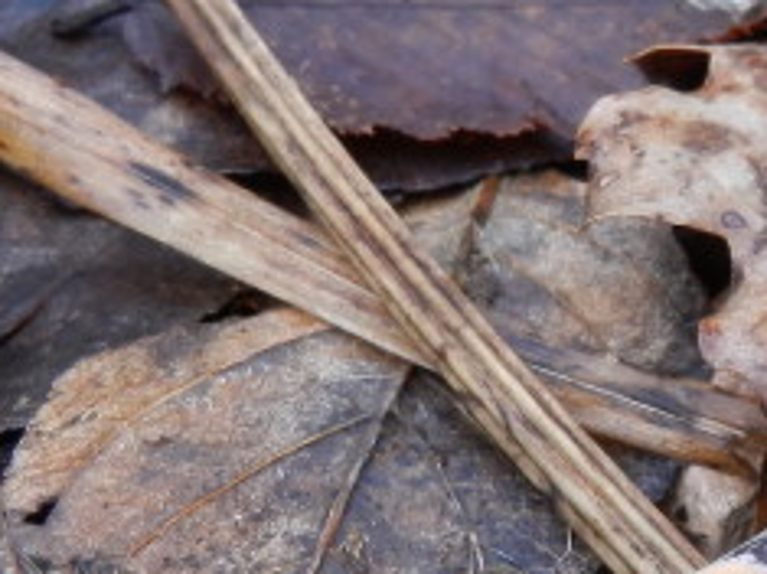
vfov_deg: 17.3
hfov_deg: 21.0
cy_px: 349
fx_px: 1882
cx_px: 989
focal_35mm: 85
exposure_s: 1/30
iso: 160
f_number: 6.3
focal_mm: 4.5
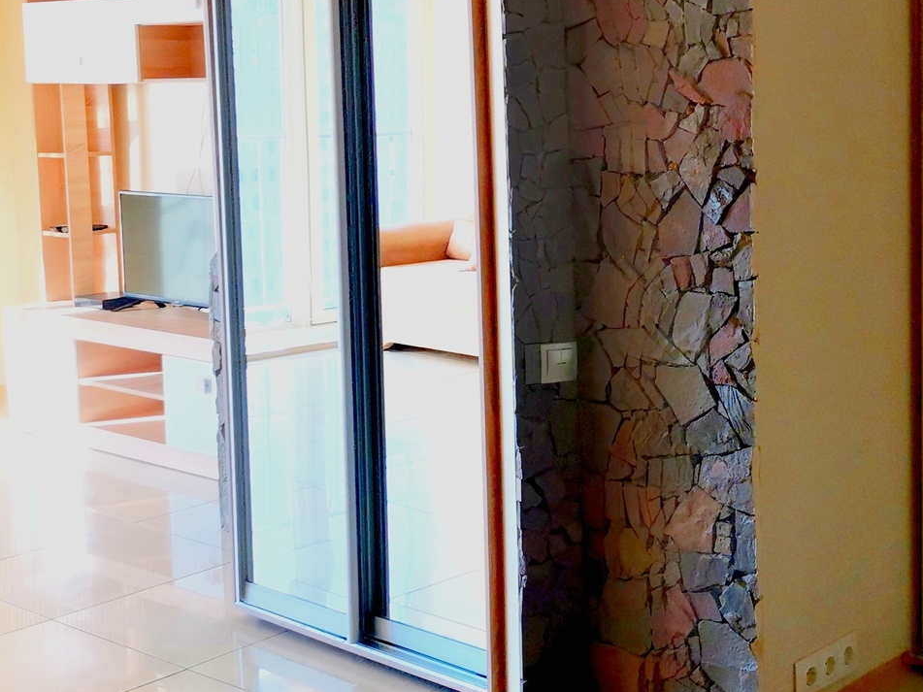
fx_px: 1493
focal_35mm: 56
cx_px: 713
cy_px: 228
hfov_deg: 33.5
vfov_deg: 25.9
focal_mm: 4.75
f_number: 1.8
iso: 54
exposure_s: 1/100
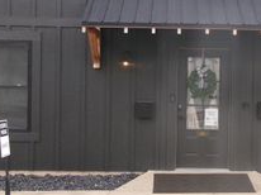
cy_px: 85
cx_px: 199
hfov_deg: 28.1
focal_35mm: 68
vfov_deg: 21.6
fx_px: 512
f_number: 3.9
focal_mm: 5.1
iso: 100
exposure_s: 1/180
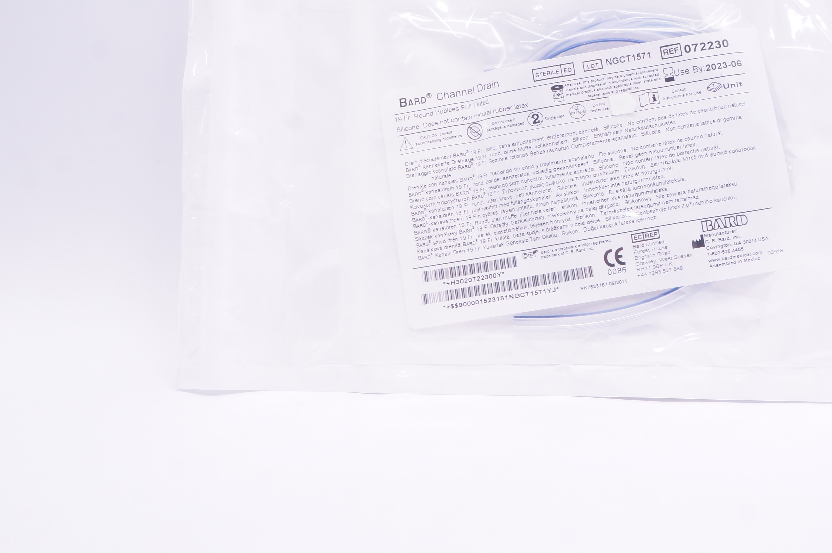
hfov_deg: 41.4
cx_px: 584
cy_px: 166
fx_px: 1079
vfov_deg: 28.5
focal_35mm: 47
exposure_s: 1/20
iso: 400
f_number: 11
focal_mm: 21
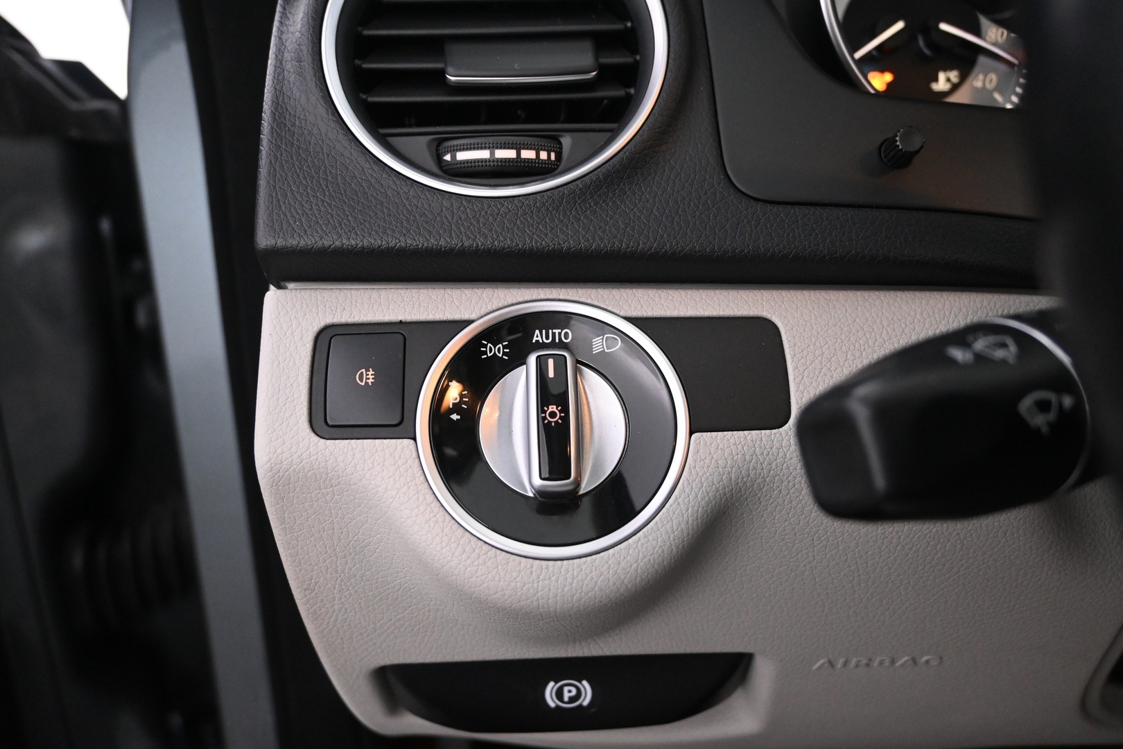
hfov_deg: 60.7
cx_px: 562
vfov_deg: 42.6
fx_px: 959
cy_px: 374
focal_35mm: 31
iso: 2500
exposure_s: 1/40
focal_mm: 20.5
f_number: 3.8
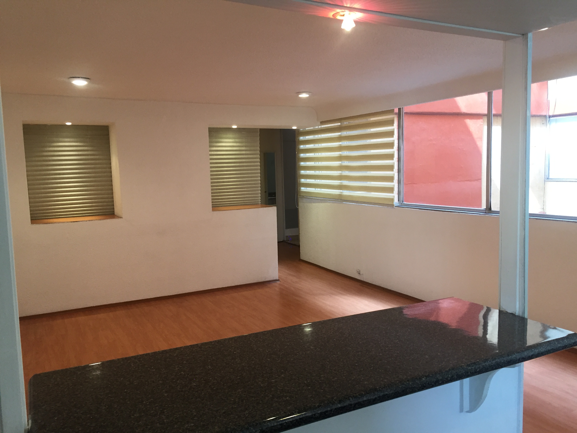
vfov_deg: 48.2
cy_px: 216
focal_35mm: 29
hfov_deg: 61.7
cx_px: 288
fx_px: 483
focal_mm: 4.15
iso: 50
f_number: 2.2
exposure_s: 1/30
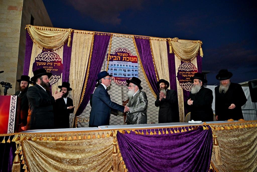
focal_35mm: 24
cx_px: 128
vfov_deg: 53.1
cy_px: 86
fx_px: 171
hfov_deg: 73.7
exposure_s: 1/200
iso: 1000
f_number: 4
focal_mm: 24
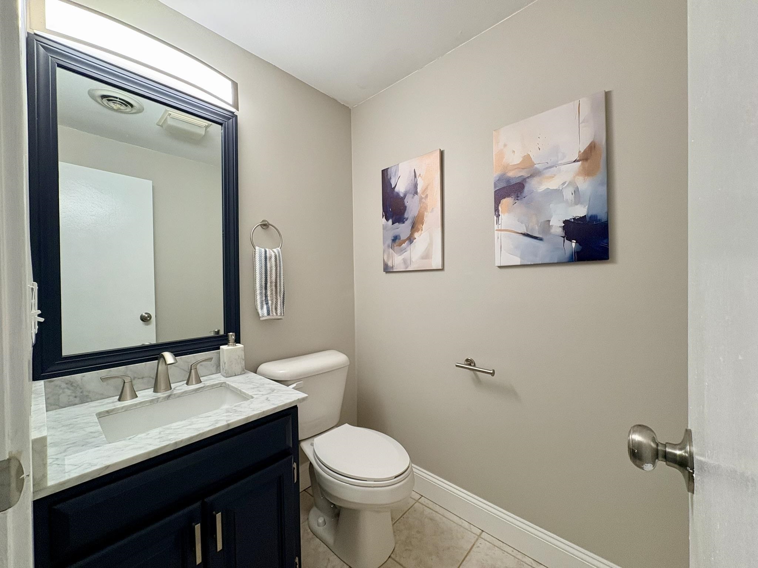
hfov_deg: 102.1
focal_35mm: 14
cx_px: 379
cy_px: 284
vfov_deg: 85.7
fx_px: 307
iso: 200
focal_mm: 2.22
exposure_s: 1/120
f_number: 2.2
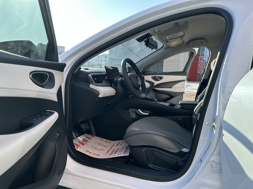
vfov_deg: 56.8
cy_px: 94
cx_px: 126
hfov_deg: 71.6
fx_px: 175
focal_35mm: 24
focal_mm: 6.86
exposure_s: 1/1171
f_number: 1.78
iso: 80
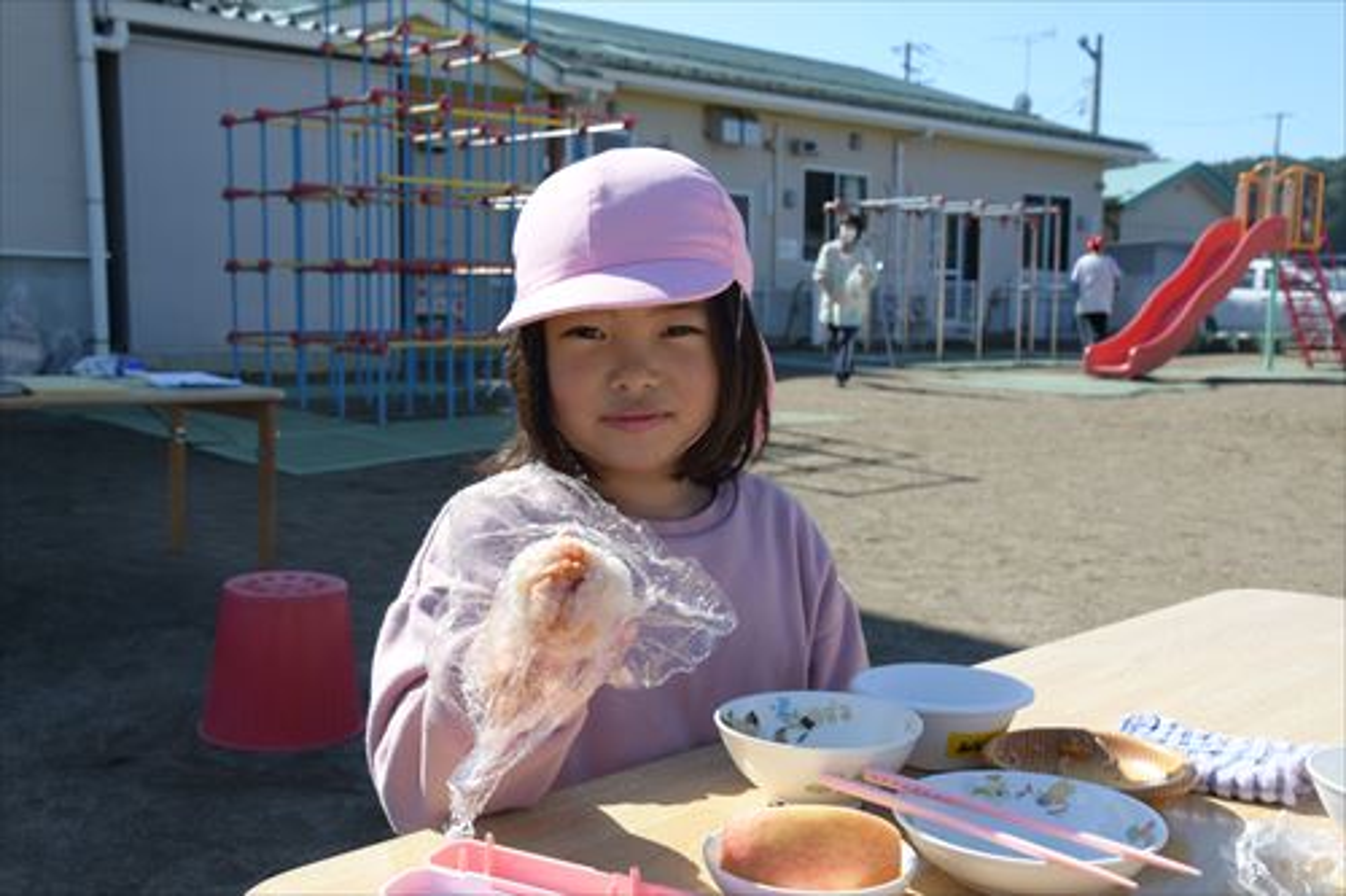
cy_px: 448
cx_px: 673
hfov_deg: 49.6
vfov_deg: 34.2
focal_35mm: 39
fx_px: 1458
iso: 250
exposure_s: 1/400
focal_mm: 26
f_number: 10
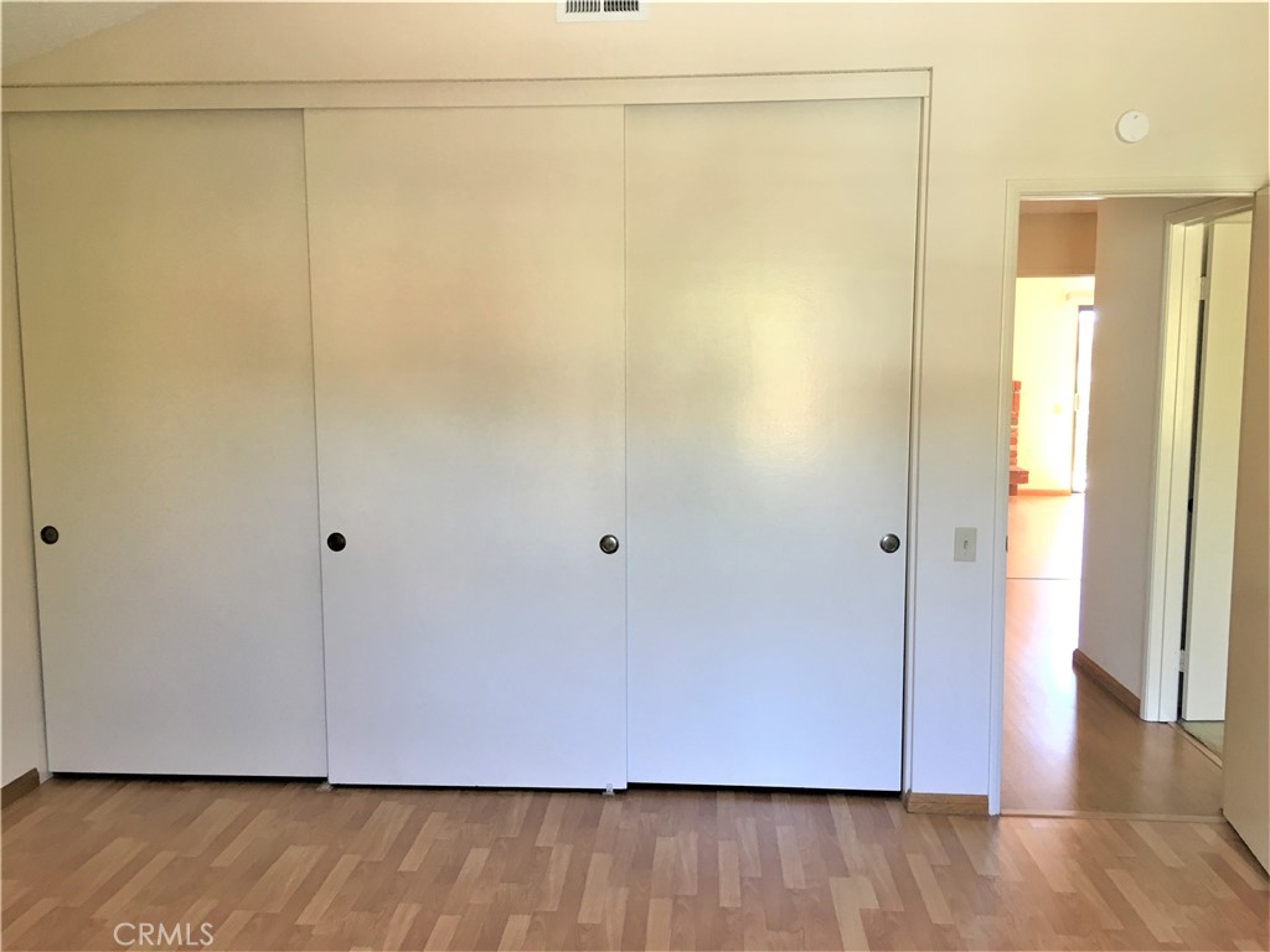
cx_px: 635
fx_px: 1064
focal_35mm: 29
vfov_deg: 48.2
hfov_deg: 61.7
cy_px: 476
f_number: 2.2
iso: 80
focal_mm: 4.15
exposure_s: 1/30
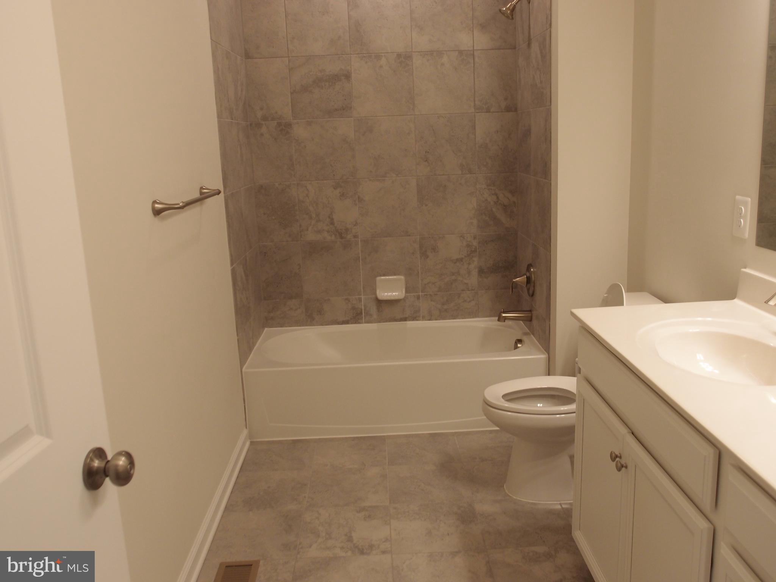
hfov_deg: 60.0
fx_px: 673
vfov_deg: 46.8
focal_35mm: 30
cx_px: 388
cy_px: 291
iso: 125
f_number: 2.2
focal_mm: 6.48
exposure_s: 1/60
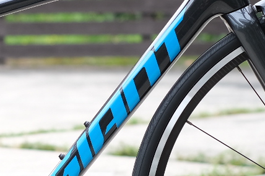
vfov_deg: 6.2
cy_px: 122
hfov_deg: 9.3
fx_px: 1619
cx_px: 43
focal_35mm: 220
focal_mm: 35
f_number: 2.5
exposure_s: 1/400
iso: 160
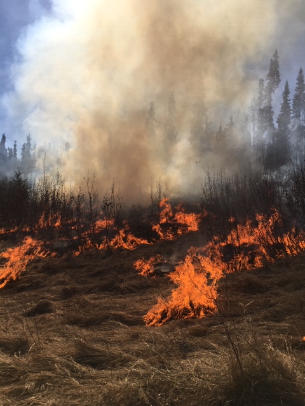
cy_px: 203
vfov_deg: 61.7
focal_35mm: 29
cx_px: 152
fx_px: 341
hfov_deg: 48.2
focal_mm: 4.15
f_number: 2.2
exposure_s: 1/2849
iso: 25
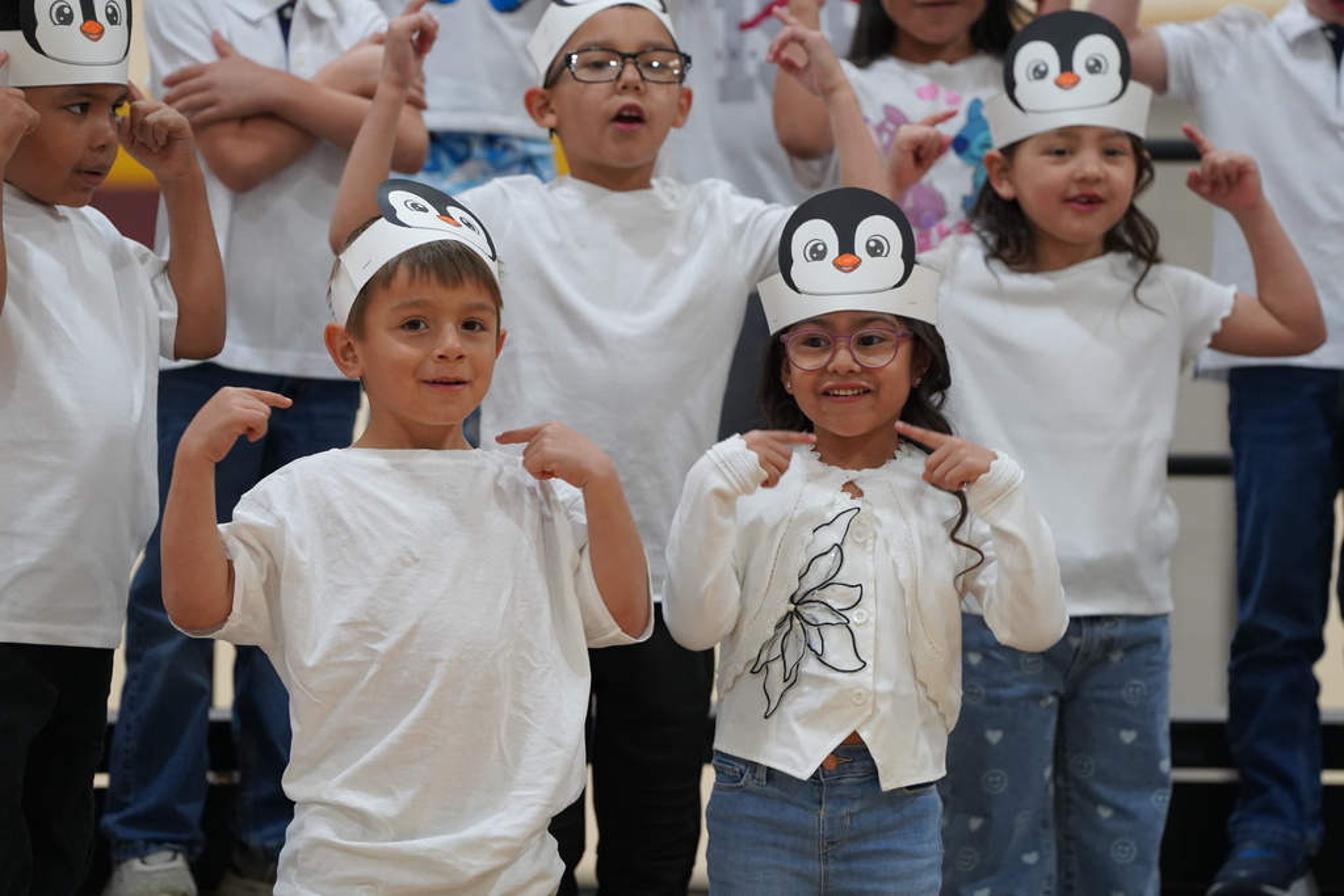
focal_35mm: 200
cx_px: 672
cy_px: 448
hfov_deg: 10.3
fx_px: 7467
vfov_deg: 6.9
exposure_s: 1/250
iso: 3200
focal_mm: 200
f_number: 4
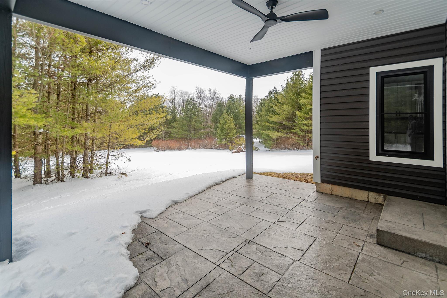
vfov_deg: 77.3
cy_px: 149
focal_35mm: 15
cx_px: 224
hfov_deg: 100.4
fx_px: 186
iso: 100
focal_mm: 10
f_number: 5
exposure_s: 1/100
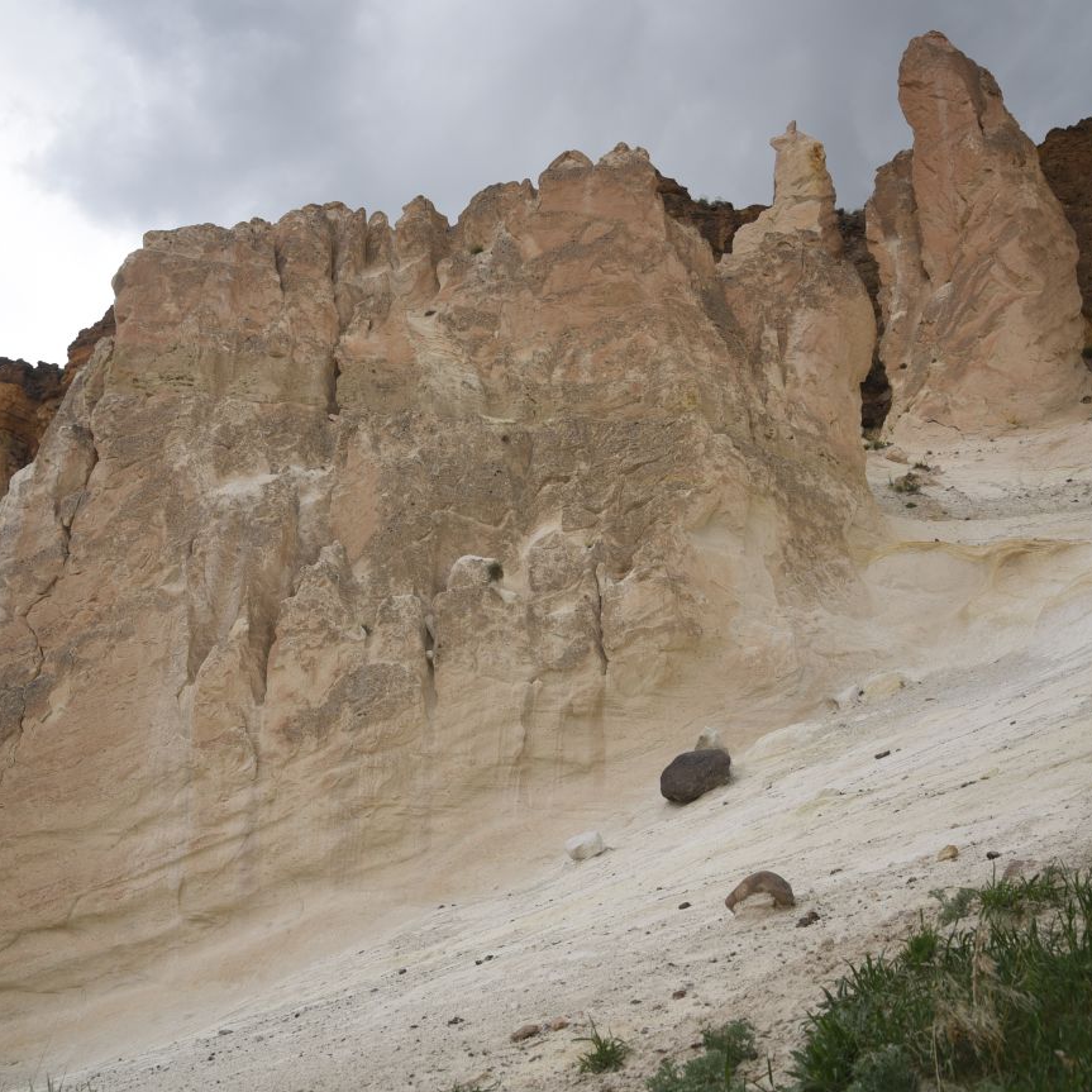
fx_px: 2284
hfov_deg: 26.9
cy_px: 547
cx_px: 515
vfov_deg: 26.9
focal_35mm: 64
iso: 200
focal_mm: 50
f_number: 9
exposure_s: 1/125
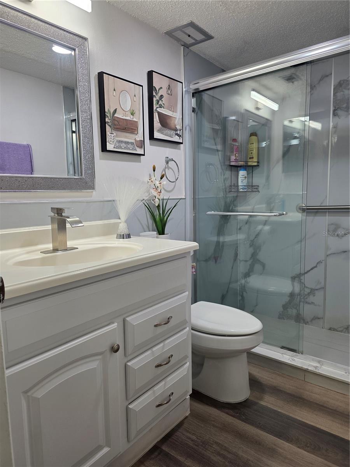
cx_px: 175
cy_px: 234
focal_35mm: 23
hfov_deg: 58.9
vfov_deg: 73.9
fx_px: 310
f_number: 1.7
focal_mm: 6.3
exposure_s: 1/120
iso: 100
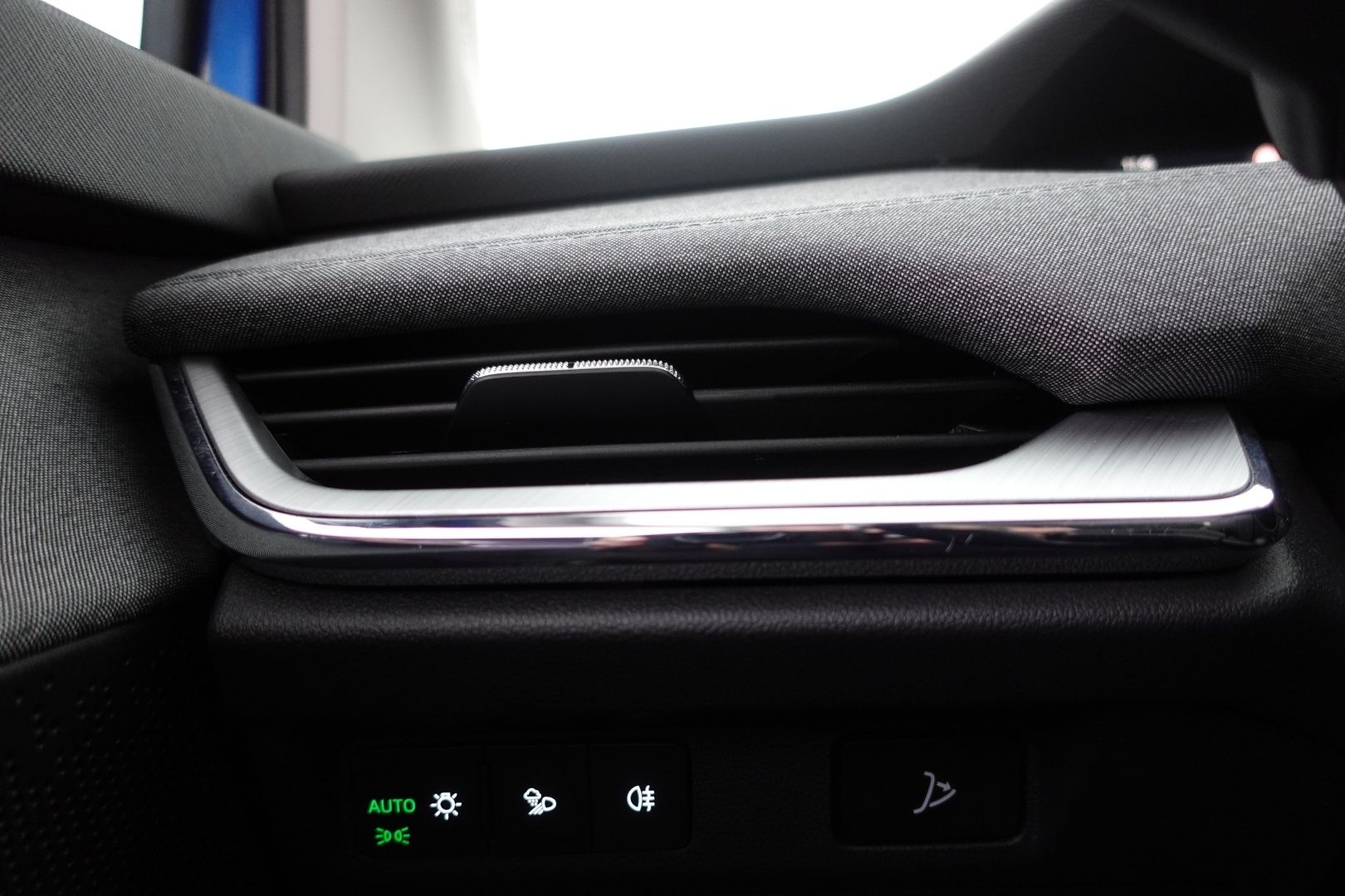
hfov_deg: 73.7
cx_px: 672
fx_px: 897
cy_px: 448
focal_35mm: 24
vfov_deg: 53.1
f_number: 1.8
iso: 800
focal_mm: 9.4
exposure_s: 1/20
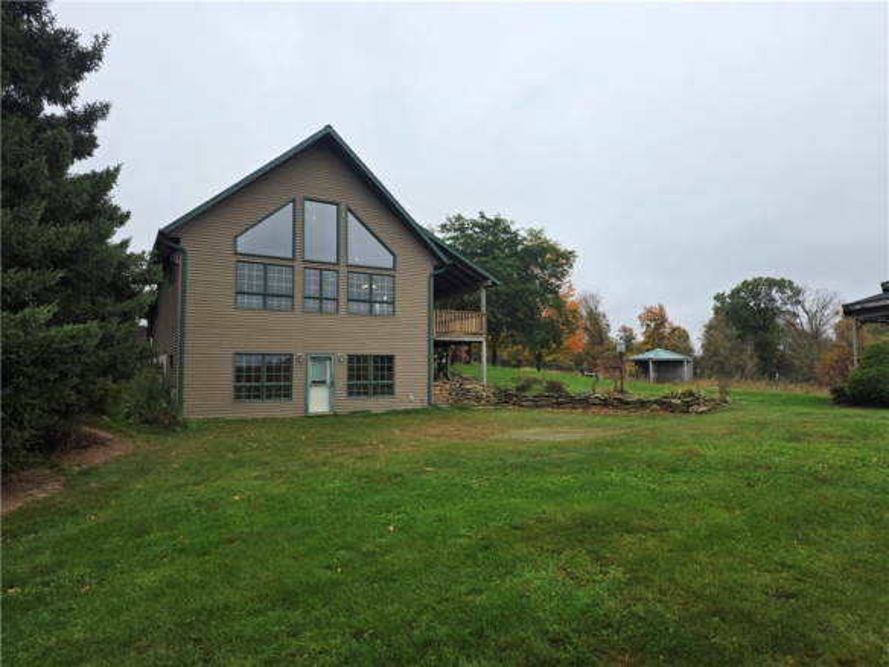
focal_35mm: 23
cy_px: 334
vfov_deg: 58.9
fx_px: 591
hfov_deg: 73.9
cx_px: 444
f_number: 1.7
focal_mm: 6.3
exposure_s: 1/1588
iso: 80
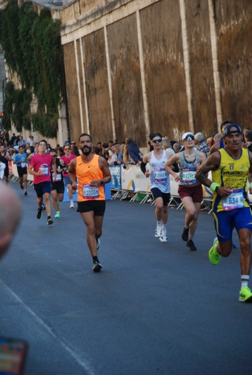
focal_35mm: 180
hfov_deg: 7.7
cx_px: 126
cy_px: 188
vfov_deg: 11.4
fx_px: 1880
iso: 1000
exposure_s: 1/640
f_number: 5.6
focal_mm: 120
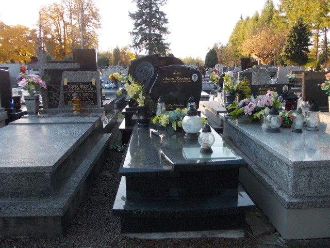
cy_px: 124
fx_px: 267
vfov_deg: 49.7
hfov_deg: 63.4
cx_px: 165
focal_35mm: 28
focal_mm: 4
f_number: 2.7
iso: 160
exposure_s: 1/250
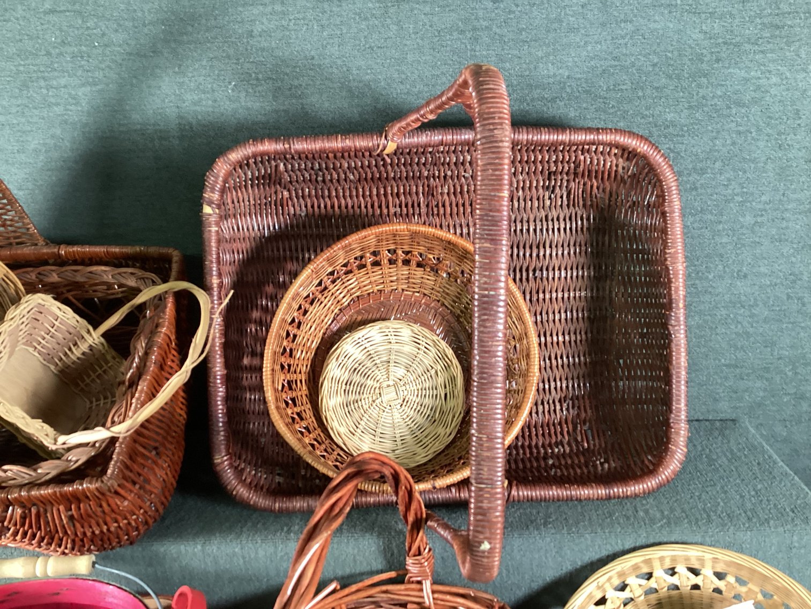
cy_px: 304
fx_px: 726
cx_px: 406
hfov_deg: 58.3
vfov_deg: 45.4
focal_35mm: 31
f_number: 2.4
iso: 250
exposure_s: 1/60
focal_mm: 3.3
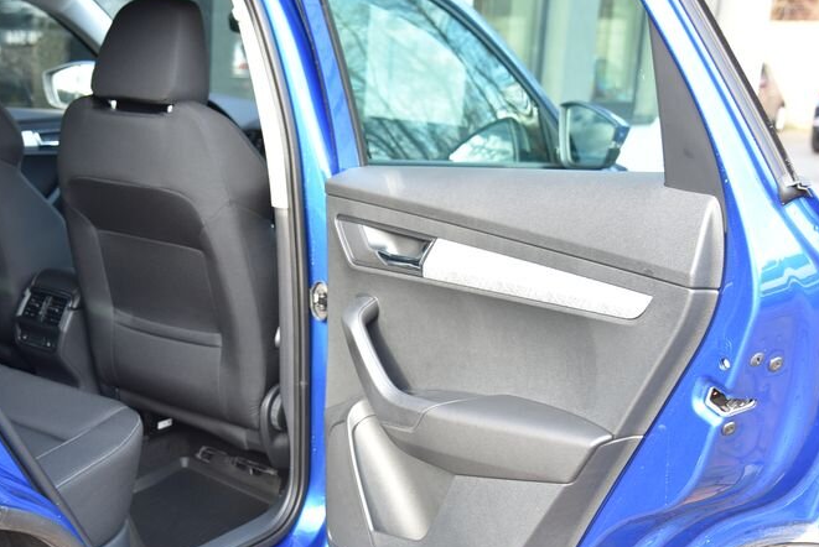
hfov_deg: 40.8
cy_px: 295
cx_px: 309
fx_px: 1093
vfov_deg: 28.1
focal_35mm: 48
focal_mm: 31
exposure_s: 1/60
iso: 500
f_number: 4
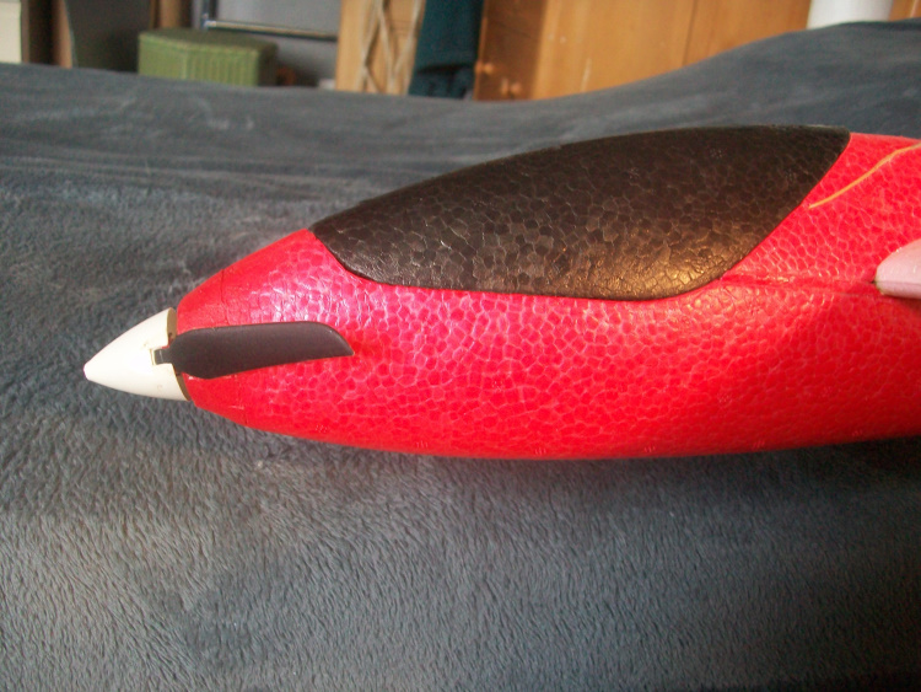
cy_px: 346
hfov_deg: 53.9
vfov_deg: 41.8
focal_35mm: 34
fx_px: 905
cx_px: 460
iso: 160
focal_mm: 5.7
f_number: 2.8
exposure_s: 1/13
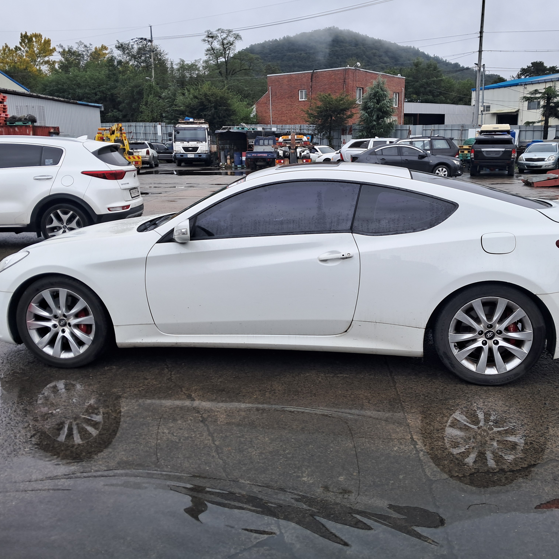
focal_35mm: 32
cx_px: 305
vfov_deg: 51.1
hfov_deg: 51.0
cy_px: 278
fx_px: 585
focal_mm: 4
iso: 50
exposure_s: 1/175
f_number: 1.8
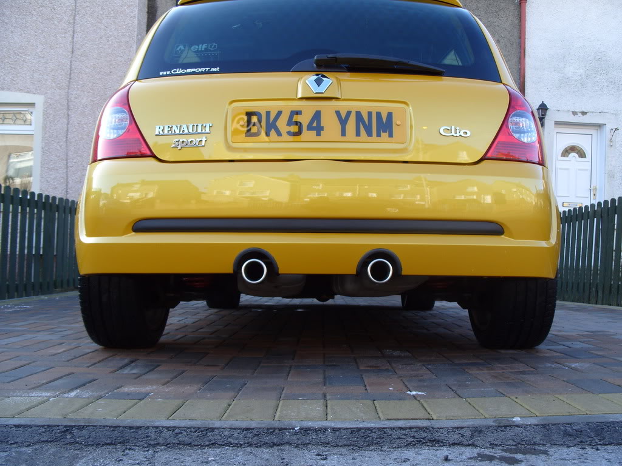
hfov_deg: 52.6
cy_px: 233
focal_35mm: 35
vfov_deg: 40.7
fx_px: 629
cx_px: 311
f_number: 3.4
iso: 80
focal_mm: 7.8
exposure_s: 1/125
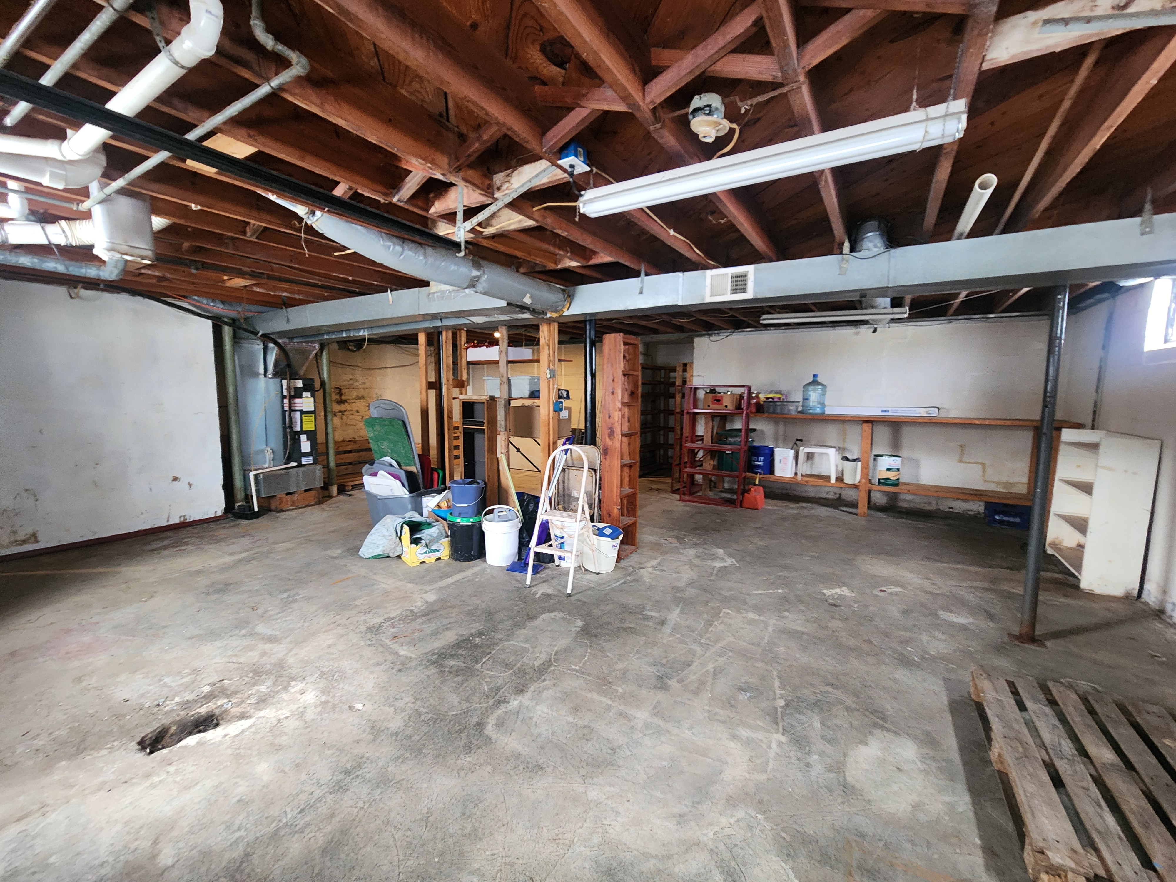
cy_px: 441
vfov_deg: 89.9
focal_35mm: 13
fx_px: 442
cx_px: 588
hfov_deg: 106.2
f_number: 2.2
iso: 500
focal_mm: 2.2
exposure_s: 1/30
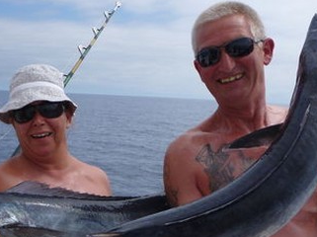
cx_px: 102
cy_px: 199
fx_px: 503
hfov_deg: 34.6
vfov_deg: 25.9
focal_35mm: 55
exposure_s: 1/1300
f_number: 3.3
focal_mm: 4.9
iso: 100
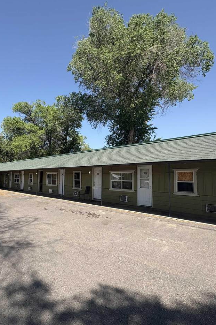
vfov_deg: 84.0
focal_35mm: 20
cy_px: 164
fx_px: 180
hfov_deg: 61.6
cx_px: 91
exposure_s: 1/910
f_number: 2.2
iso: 40
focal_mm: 2.22
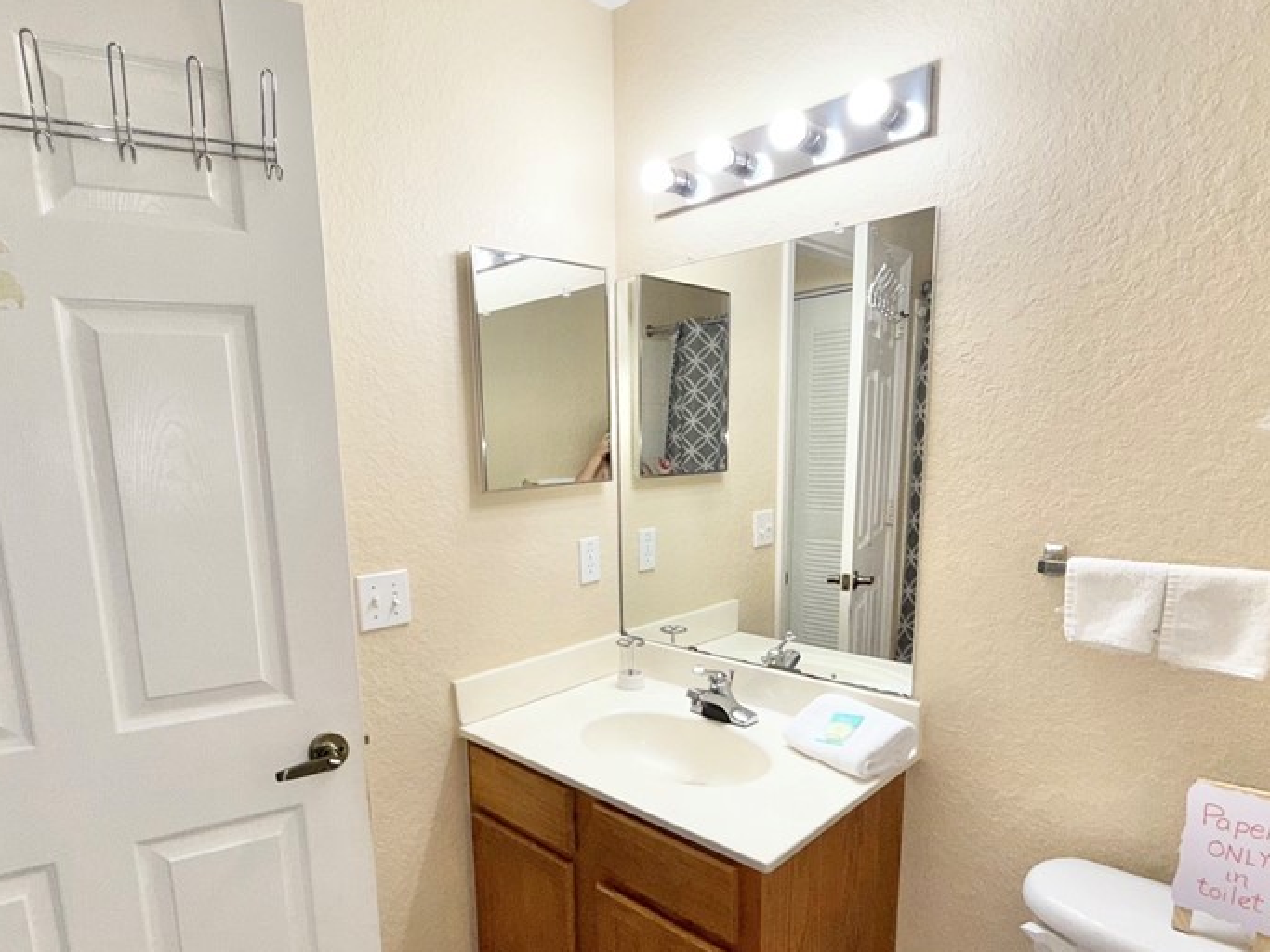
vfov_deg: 62.8
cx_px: 556
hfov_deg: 78.6
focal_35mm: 21
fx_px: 770
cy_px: 580
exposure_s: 1/122
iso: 40
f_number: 2.2
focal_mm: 2.22
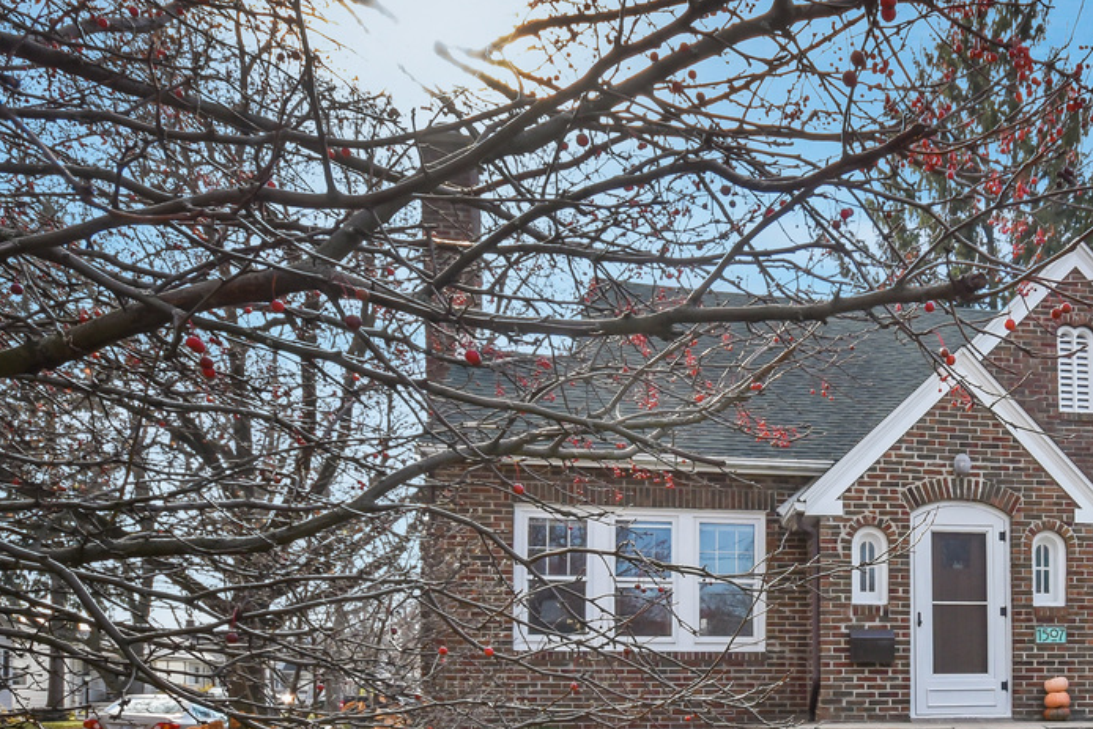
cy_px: 679
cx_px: 954
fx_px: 1063
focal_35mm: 35
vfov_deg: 35.3
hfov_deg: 49.4
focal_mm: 10
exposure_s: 1/500
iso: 320
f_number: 8
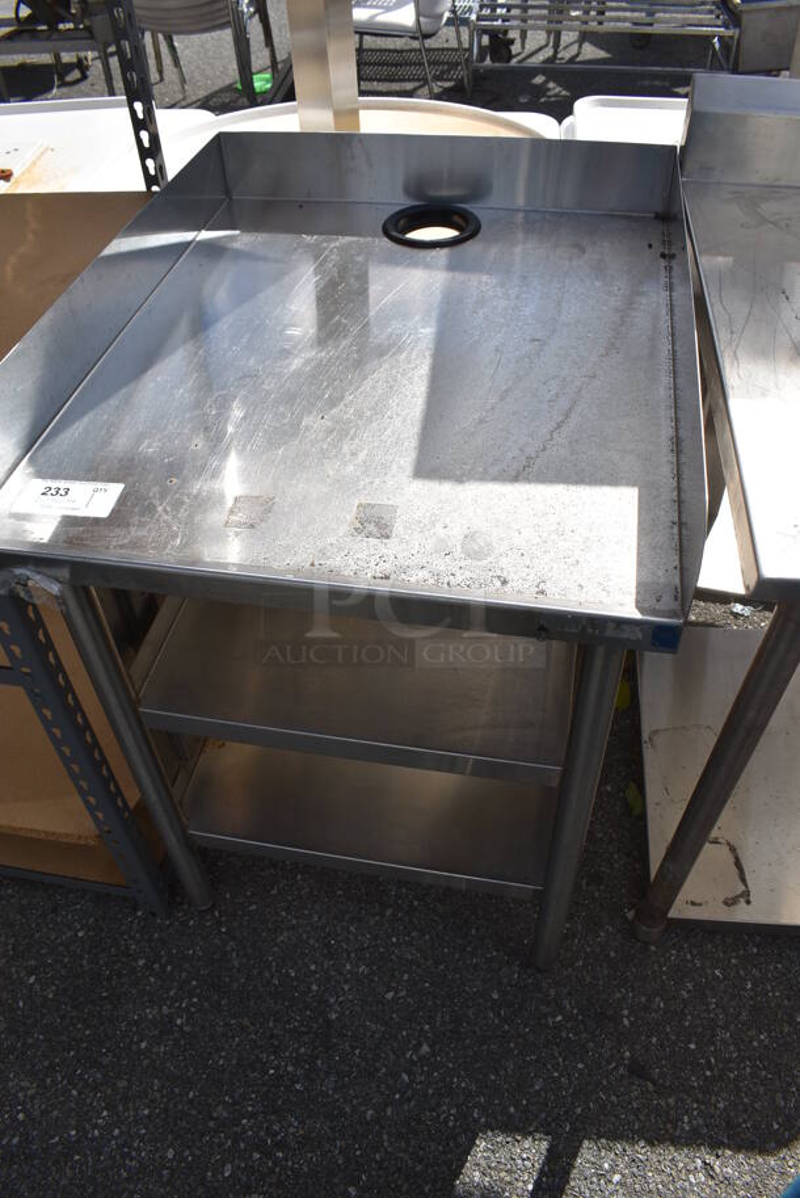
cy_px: 599
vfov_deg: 67.3
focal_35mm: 27
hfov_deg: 48.0
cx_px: 400
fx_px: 899
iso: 100
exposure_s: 1/320
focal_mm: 18
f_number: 9
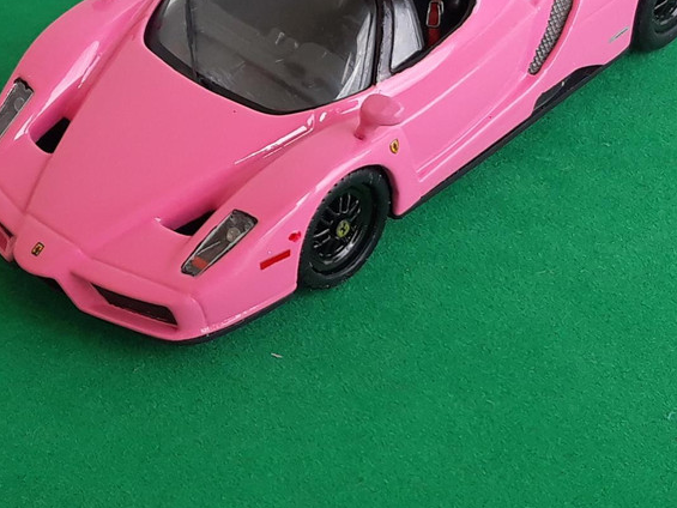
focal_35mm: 51
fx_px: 998
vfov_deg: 28.4
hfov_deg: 37.5
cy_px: 167
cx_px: 330
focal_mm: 3.71
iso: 40
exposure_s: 1/401
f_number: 1.7
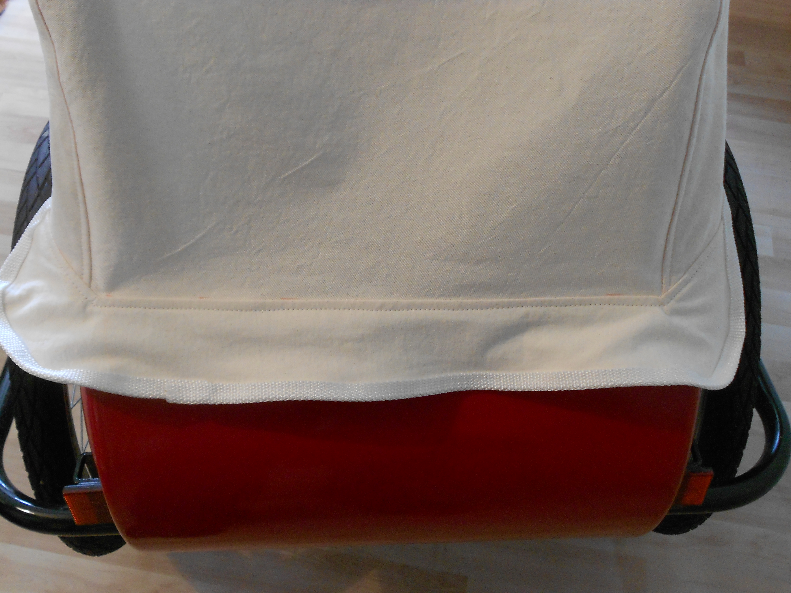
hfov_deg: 50.1
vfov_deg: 38.7
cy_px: 296
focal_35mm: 37
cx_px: 396
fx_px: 845
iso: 250
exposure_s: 1/30
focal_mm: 6.7
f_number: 3.9
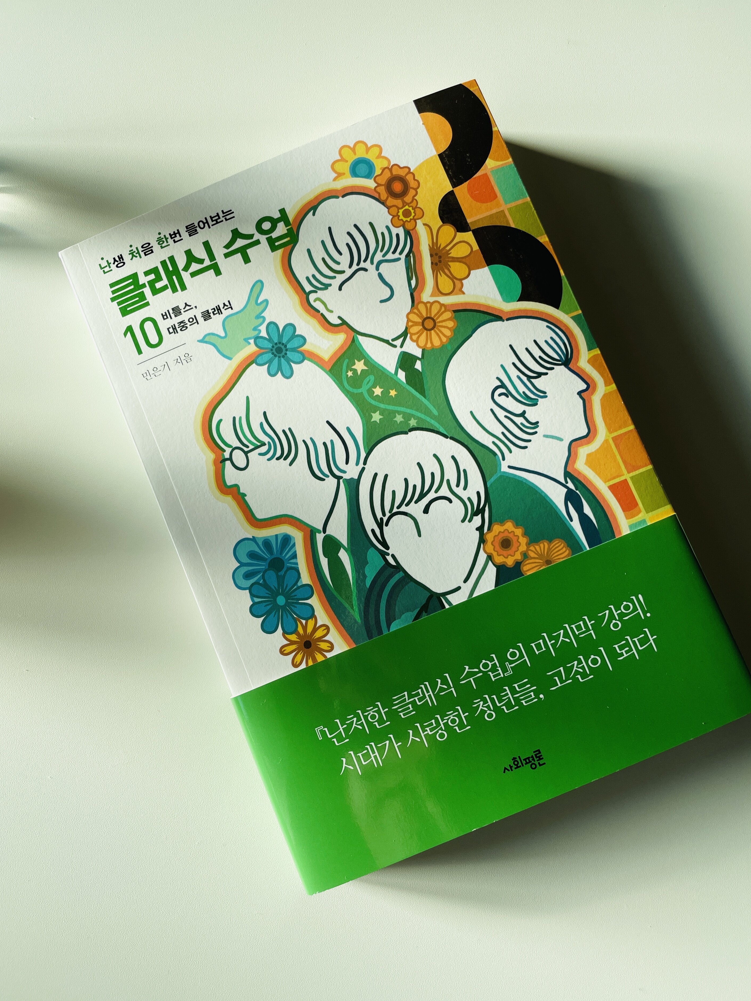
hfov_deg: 49.7
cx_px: 369
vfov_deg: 63.4
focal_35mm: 28
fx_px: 810
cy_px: 510
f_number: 1.6
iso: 32
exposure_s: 1/849
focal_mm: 4.2
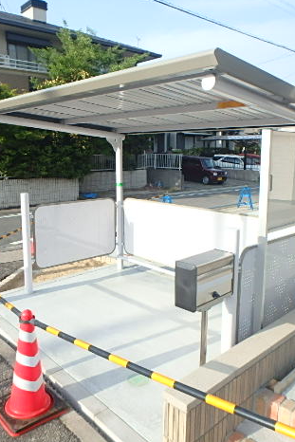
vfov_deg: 61.9
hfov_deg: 43.6
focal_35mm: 30
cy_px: 216
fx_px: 368
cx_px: 153
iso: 125
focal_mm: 3.7
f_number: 3.5
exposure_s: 1/500
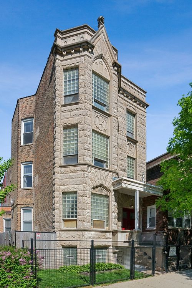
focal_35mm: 16
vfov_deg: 96.7
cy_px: 144
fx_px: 128
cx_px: 96
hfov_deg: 73.7
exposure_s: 1/500
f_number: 8
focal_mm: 16
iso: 200
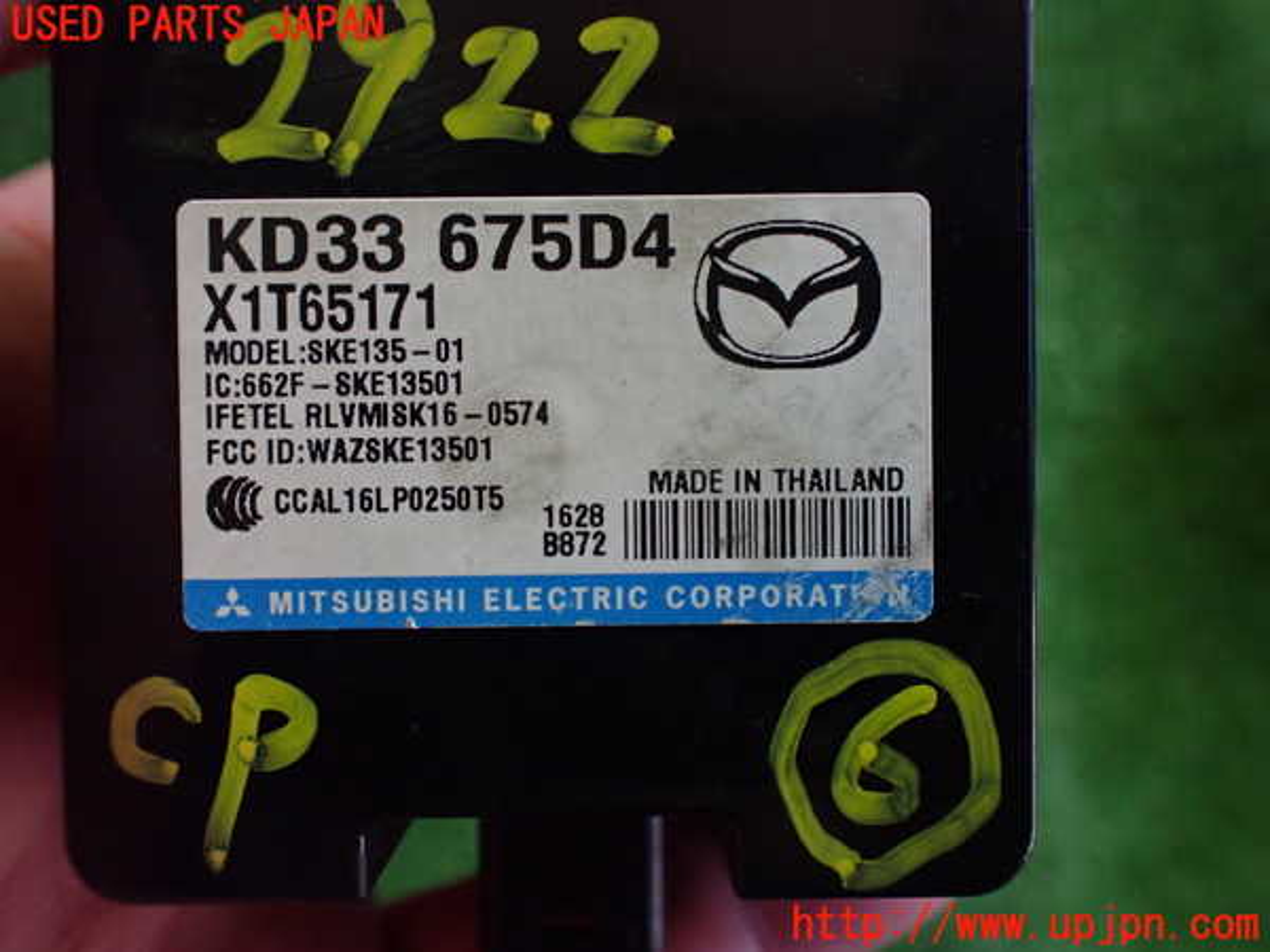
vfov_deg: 46.8
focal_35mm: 30
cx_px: 635
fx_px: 1101
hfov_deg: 60.0
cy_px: 476
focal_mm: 5.4
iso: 500
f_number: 2.3
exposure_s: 1/125
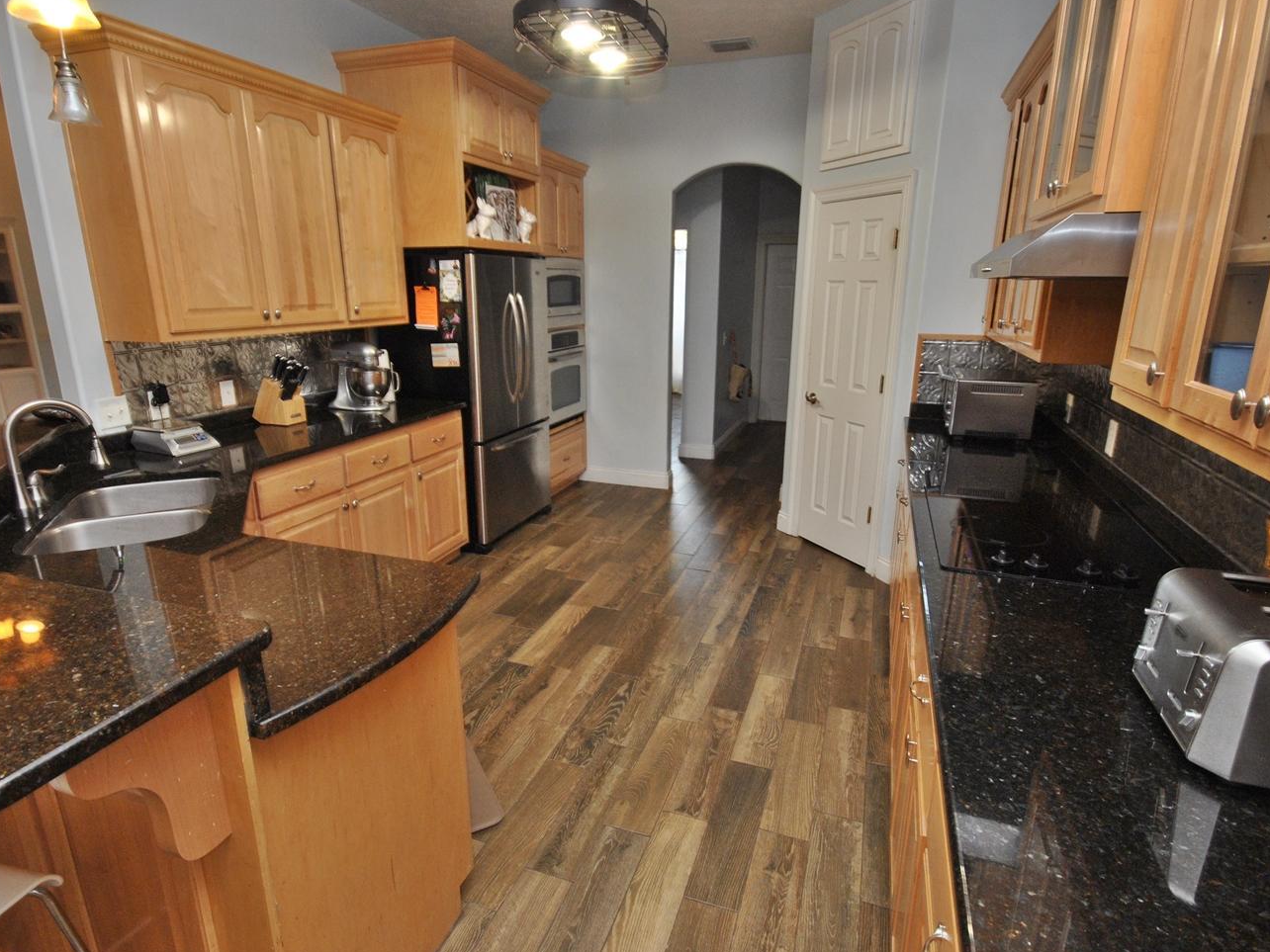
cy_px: 475
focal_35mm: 18
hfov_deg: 87.7
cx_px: 624
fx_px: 660
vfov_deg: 71.6
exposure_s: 1/10
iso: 400
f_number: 9
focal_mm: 10
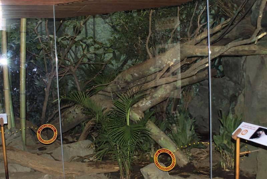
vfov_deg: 32.0
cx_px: 134
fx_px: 312
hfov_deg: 46.3
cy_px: 90
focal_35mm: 42
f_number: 4
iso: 400
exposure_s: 1/60
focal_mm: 28
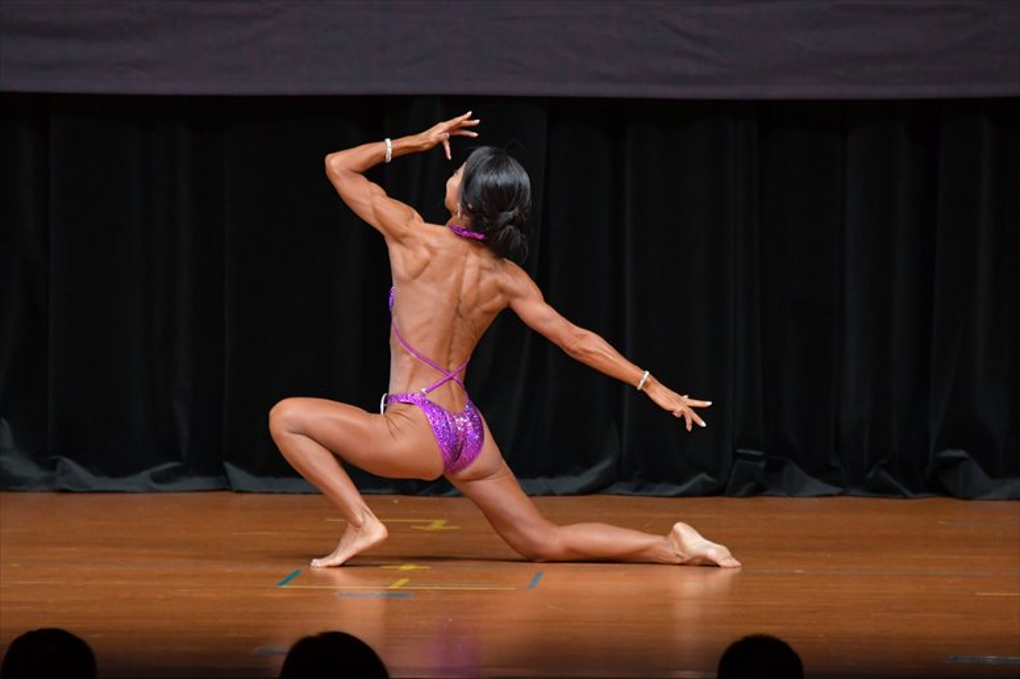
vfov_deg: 4.0
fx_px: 9770
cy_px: 340
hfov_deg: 6.0
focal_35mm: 345
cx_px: 510
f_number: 5.6
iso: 4000
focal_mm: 230
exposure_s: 1/400
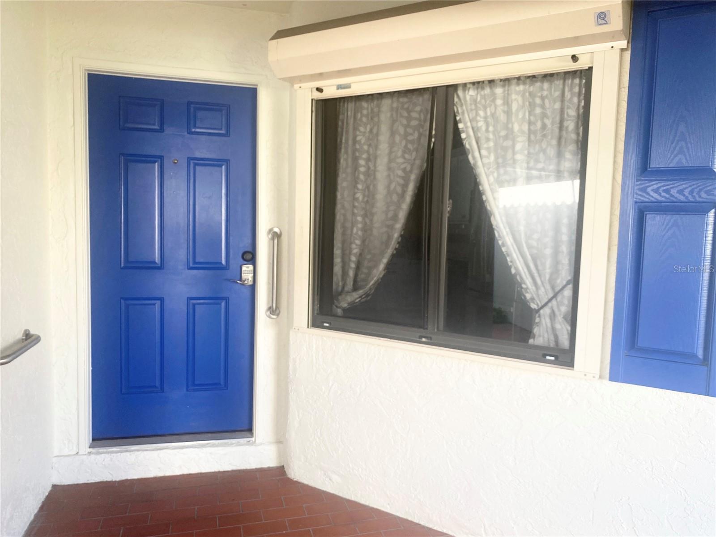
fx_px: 538
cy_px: 268
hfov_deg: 67.3
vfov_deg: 53.1
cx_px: 358
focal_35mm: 26
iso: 100
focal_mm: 4.25
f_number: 1.8
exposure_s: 1/121
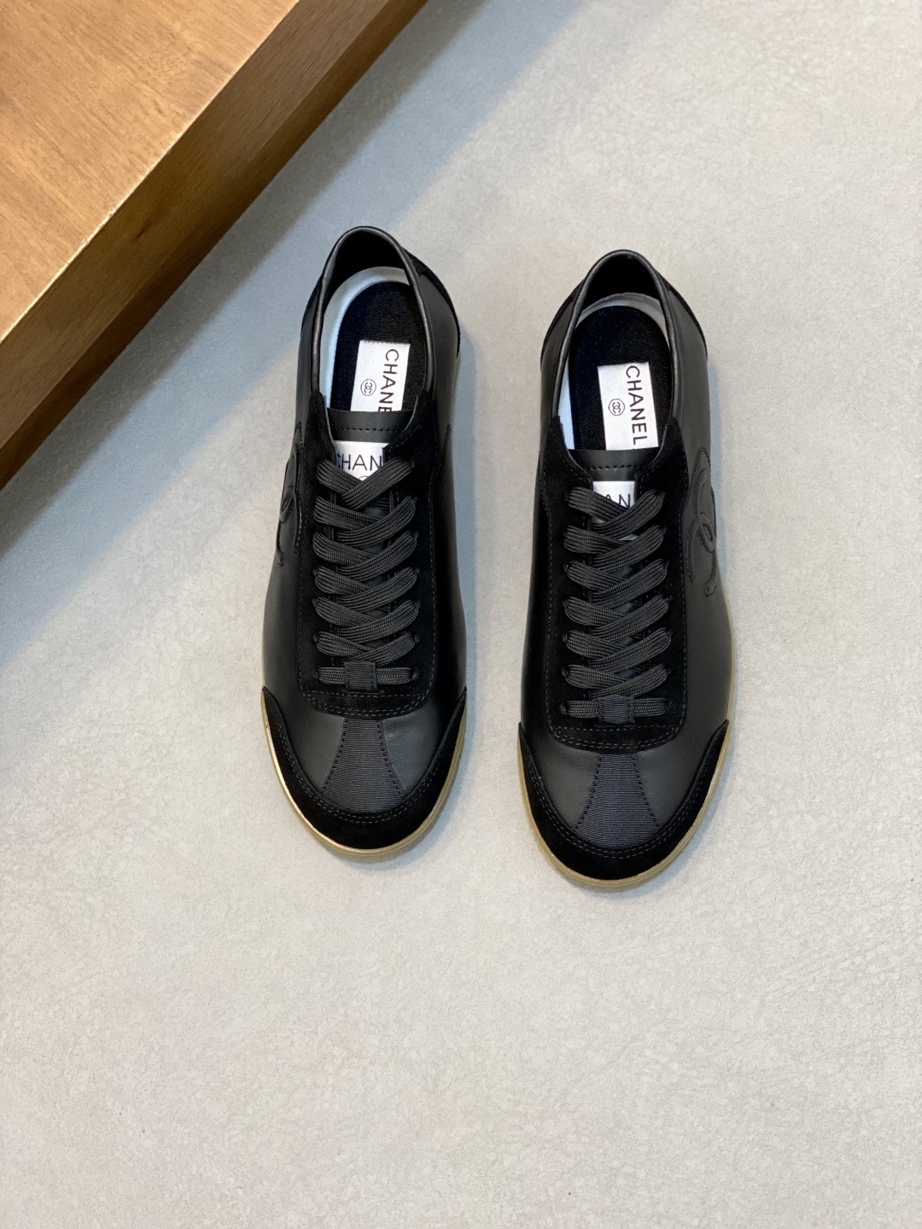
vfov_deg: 36.8
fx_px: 1847
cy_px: 614
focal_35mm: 52
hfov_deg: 28.0
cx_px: 461
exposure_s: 1/100
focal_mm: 6
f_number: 2
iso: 200
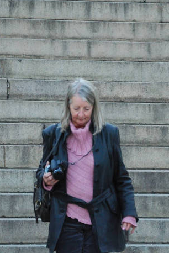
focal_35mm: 459
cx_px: 99
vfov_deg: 4.5
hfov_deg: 3.0
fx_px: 3227
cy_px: 147
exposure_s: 1/320
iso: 1600
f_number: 5.6
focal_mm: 200
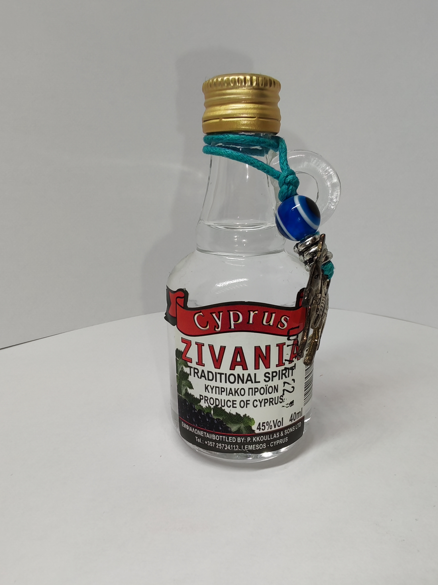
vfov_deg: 65.3
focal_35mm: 27
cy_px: 292
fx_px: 456
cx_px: 219
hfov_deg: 51.4
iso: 50
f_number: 2.2
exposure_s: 1/110
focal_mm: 1.96
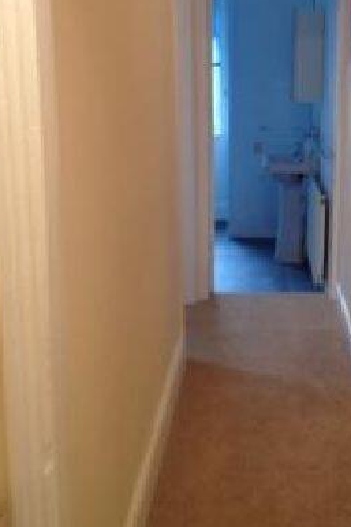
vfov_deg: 31.8
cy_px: 209
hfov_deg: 21.2
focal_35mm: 63
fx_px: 920
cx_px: 305
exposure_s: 1/24
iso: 64
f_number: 2.4
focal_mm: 4.28
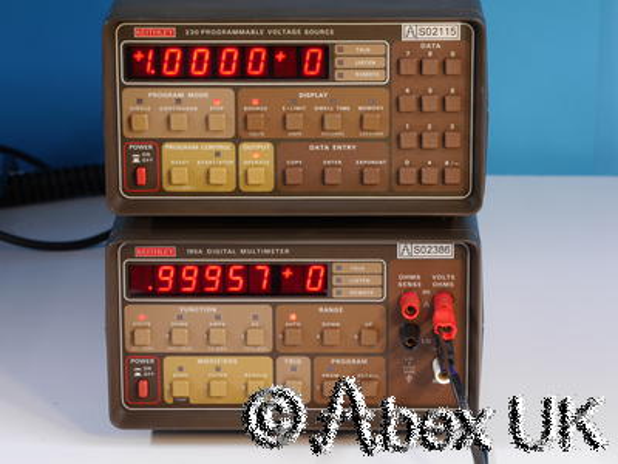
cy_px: 232
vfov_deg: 10.2
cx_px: 309
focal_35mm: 146
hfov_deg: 13.5
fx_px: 2607
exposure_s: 1/2.5
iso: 200
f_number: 8
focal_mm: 73
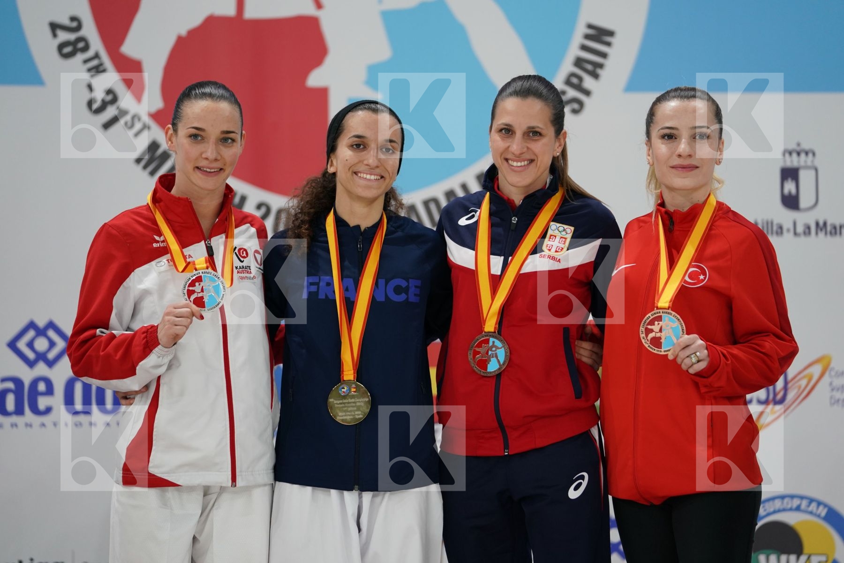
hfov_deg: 13.0
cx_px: 422
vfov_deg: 8.7
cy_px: 282
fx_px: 3704
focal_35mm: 158
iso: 1000
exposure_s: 1/250
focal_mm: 158
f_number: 2.8
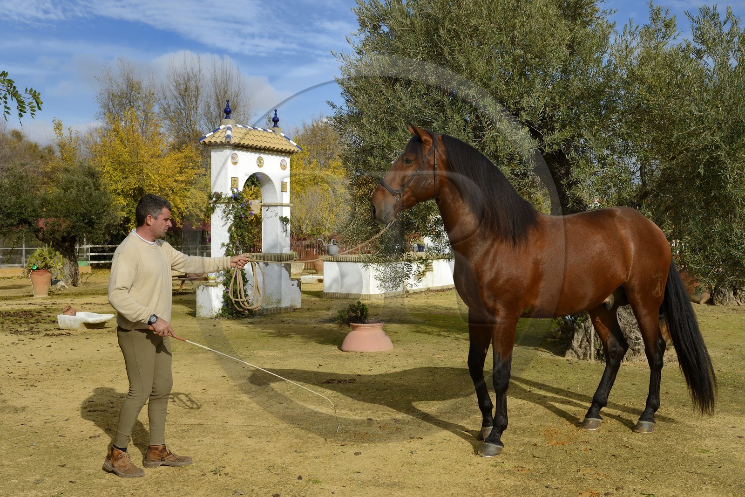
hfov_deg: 50.7
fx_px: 786
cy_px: 248
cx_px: 372
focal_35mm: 38
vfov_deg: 35.0
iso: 200
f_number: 10
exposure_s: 1/640
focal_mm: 38
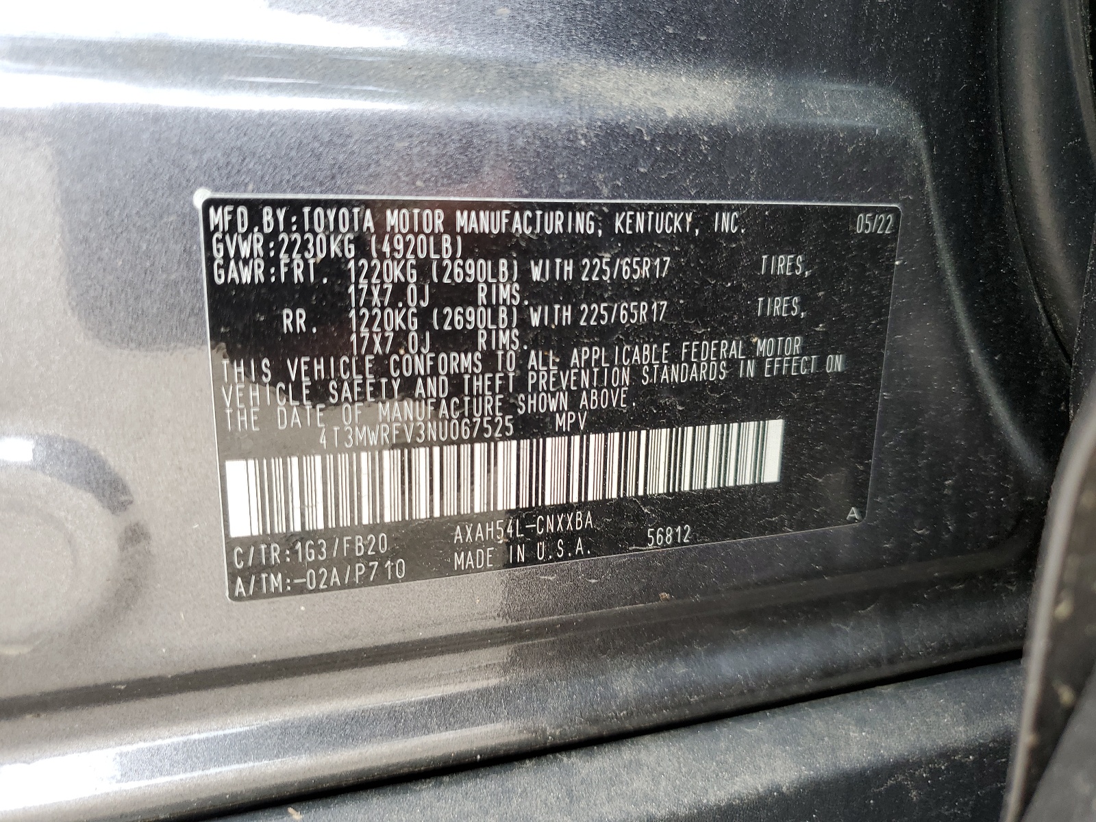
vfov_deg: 53.1
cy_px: 411
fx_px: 823
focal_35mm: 26
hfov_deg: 67.3
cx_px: 548
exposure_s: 1/60.2
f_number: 1.5
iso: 51
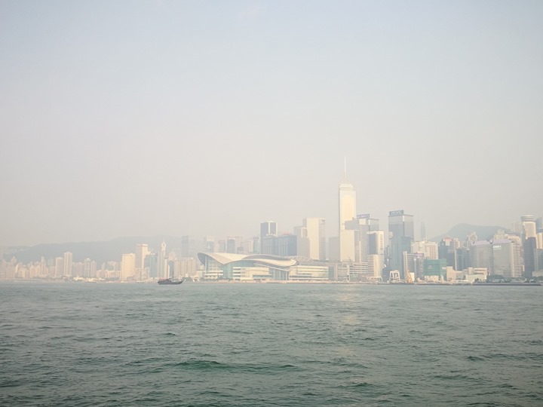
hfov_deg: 52.6
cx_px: 272
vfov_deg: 40.7
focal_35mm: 35
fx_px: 549
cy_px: 204
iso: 50
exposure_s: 1/323
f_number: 2.2
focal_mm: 4.5
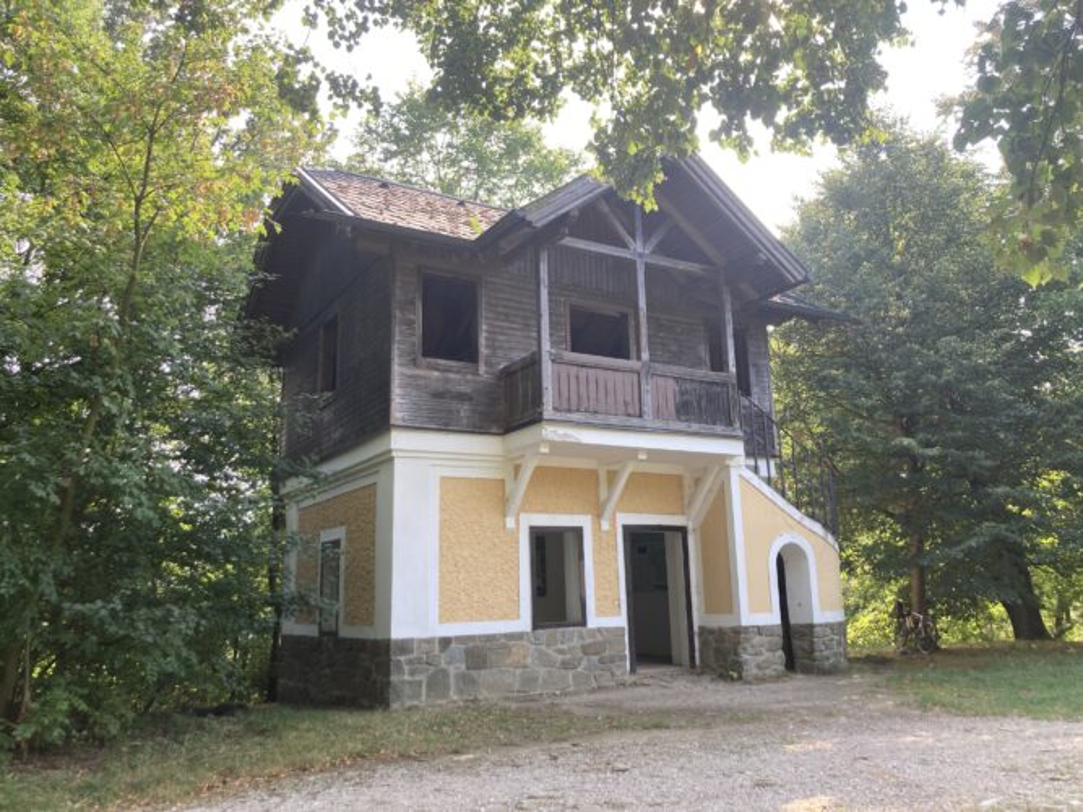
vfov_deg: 49.7
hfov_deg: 63.5
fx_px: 876
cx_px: 542
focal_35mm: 28
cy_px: 406
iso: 20
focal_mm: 3.99
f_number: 1.8
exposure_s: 1/161
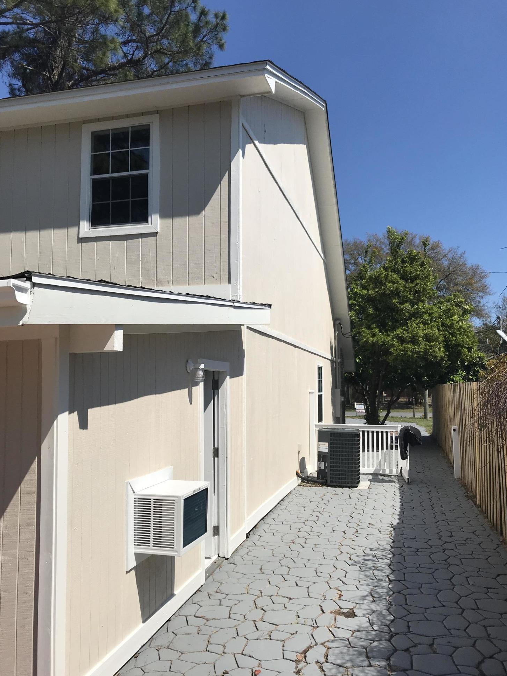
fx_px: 566
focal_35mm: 29
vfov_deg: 61.7
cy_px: 338
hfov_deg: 48.2
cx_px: 251
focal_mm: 3.99
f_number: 1.8
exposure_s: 1/5051
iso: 20
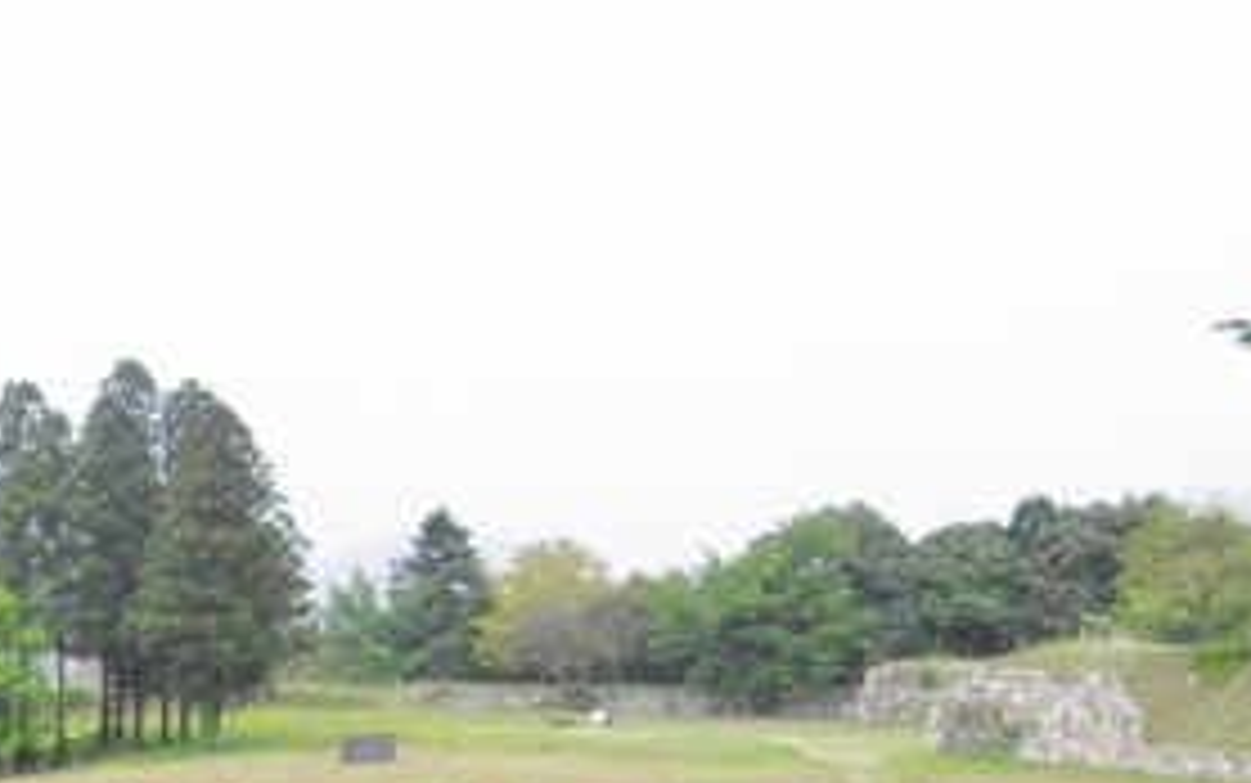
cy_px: 826
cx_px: 477
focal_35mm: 61
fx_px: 2081
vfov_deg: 20.5
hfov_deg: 33.3
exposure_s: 1/500
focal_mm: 5.7
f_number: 2.9
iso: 100
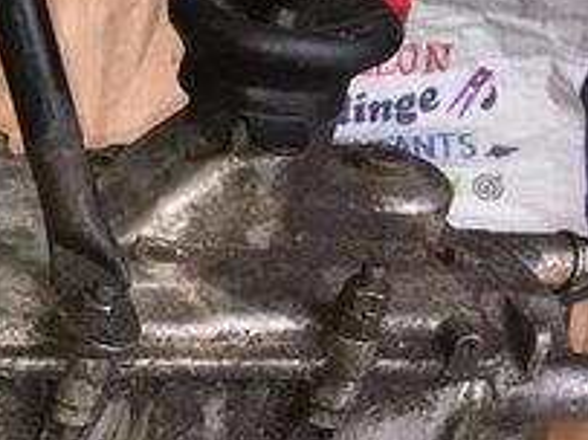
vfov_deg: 15.4
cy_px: 501
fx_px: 1579
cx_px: -345
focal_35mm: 93
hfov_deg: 18.3
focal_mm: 4.15
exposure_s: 1/33
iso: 50
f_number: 2.2
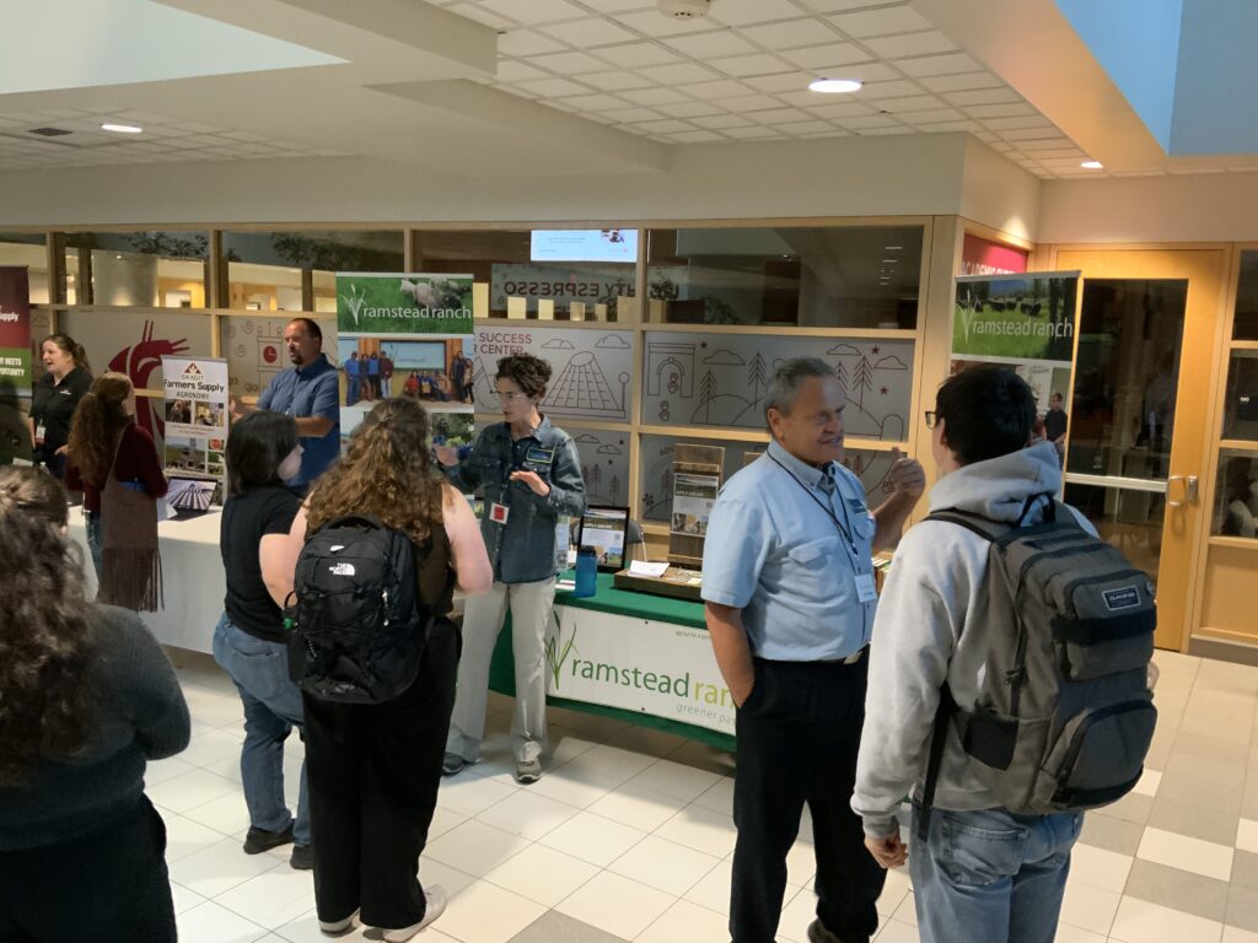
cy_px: 472
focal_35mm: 29
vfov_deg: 48.2
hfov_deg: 61.7
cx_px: 629
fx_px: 1054
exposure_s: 1/40
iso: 320
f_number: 1.8
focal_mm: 3
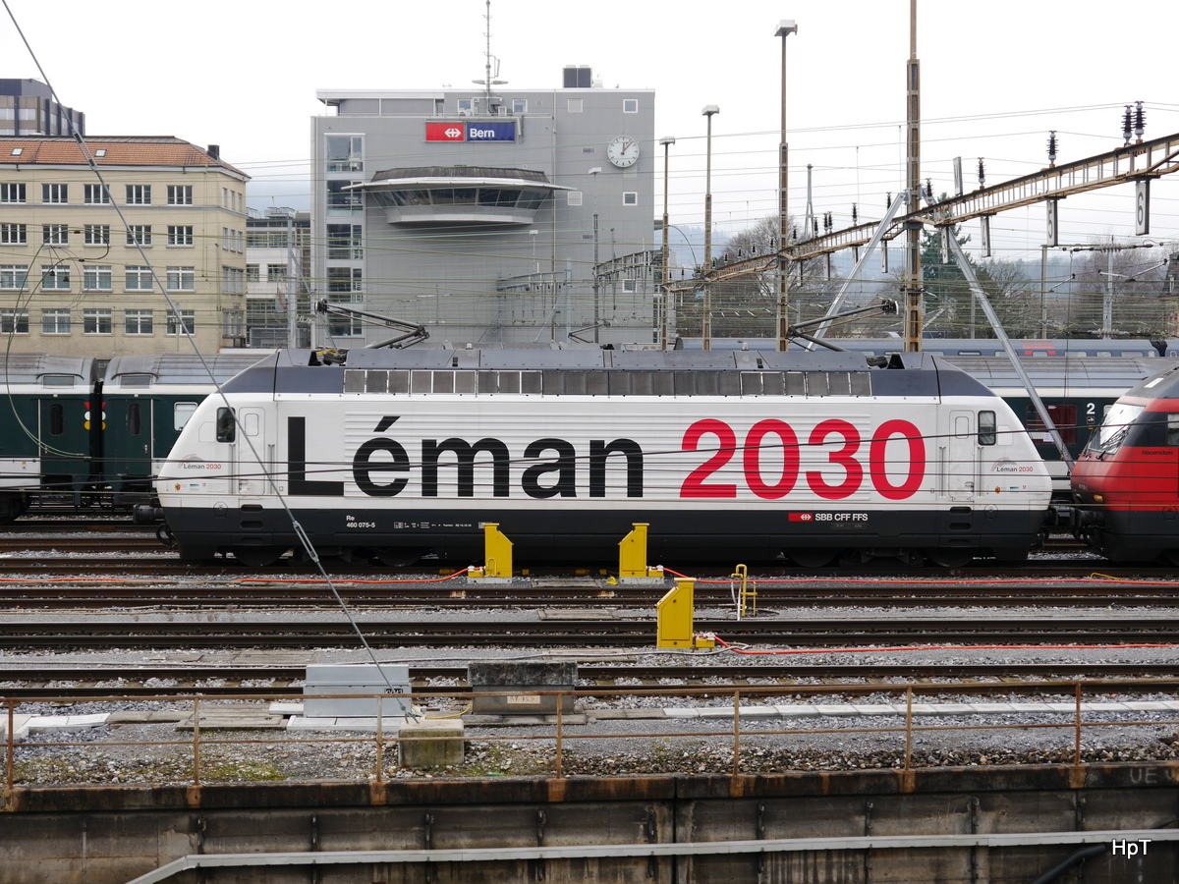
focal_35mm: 62
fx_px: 2112
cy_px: 442
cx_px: 590
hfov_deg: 31.2
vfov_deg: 23.7
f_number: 5.6
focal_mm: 31
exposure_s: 1/125
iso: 160
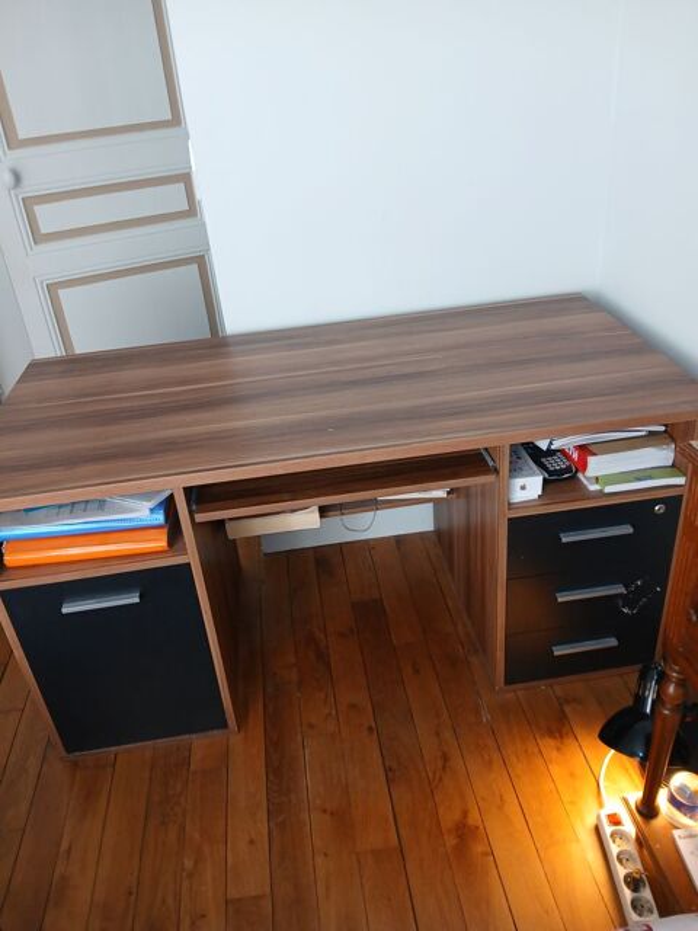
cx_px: 349
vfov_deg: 67.3
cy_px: 466
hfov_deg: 53.1
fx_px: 699
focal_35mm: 26
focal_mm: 3.98
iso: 160
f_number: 1.8
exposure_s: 1/50
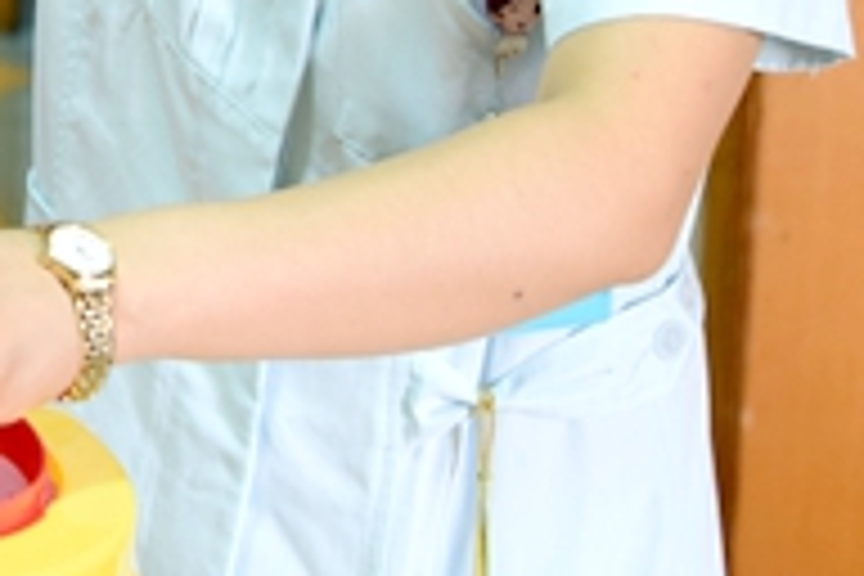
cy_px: -126
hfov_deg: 15.0
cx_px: -351
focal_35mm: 129
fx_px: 3096
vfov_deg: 10.4
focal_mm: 31
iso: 1600
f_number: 3.2
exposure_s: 1/40
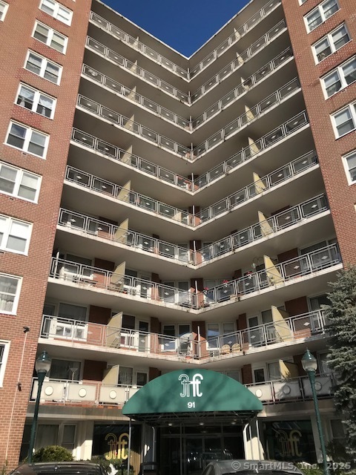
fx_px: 384
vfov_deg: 63.4
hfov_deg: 49.7
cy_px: 238
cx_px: 178
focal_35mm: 28
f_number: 1.8
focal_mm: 3.99
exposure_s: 1/2660
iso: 20
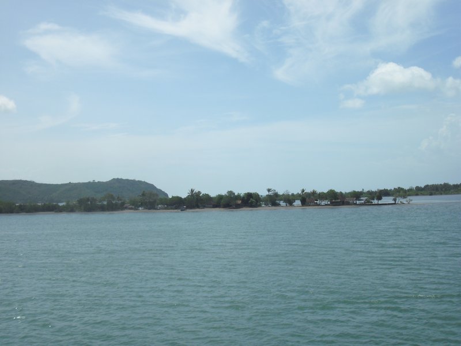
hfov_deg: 41.2
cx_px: 230
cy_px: 173
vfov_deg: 31.5
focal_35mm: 46
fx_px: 613
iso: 100
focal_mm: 7.6
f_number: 8.9
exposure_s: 1/320
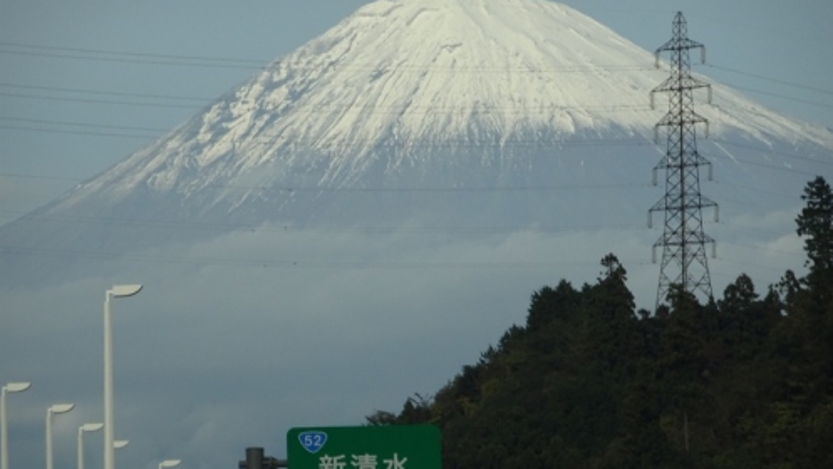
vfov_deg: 3.4
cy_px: 230
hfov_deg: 6.1
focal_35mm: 356
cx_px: 417
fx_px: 7866
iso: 160
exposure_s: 1/500
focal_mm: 55.52
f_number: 6.3
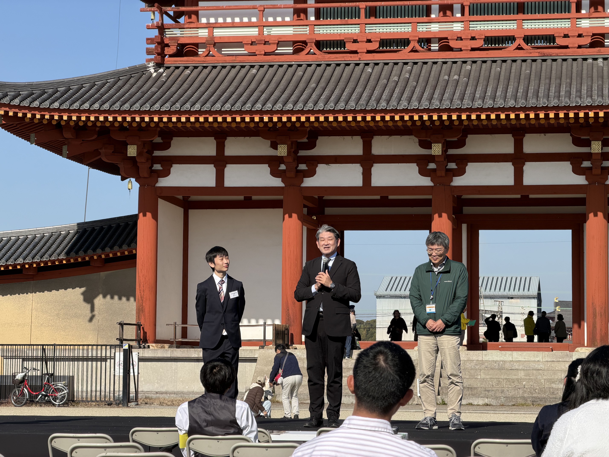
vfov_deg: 14.8
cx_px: 304
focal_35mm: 100
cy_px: 228
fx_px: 1759
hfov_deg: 19.6
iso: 25
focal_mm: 16.89
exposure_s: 1/631
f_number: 2.8
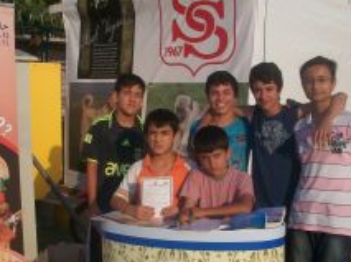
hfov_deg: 32.2
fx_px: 607
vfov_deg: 24.1
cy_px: 190
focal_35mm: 60
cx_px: 189
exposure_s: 1/400
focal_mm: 5.7
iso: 80
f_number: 5.5
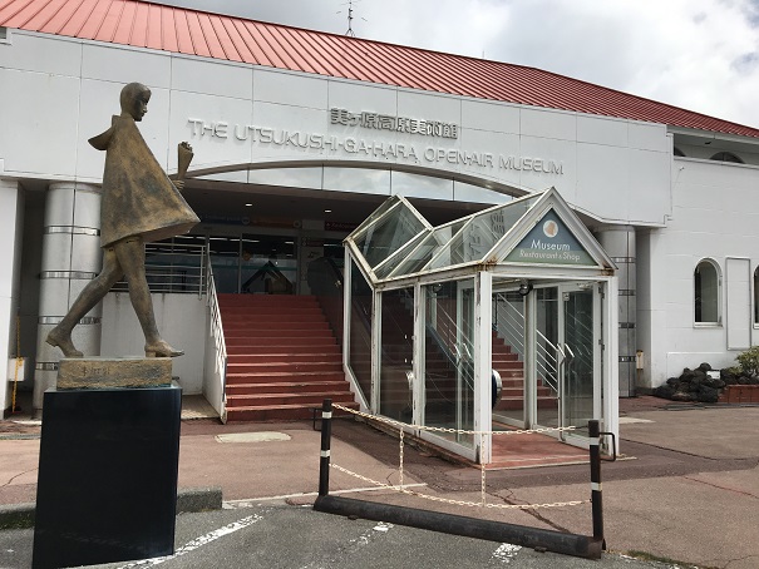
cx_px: 380
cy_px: 284
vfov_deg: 48.2
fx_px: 636
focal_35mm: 29
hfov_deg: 61.6
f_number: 2.2
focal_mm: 4.15
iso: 25
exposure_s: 1/2137
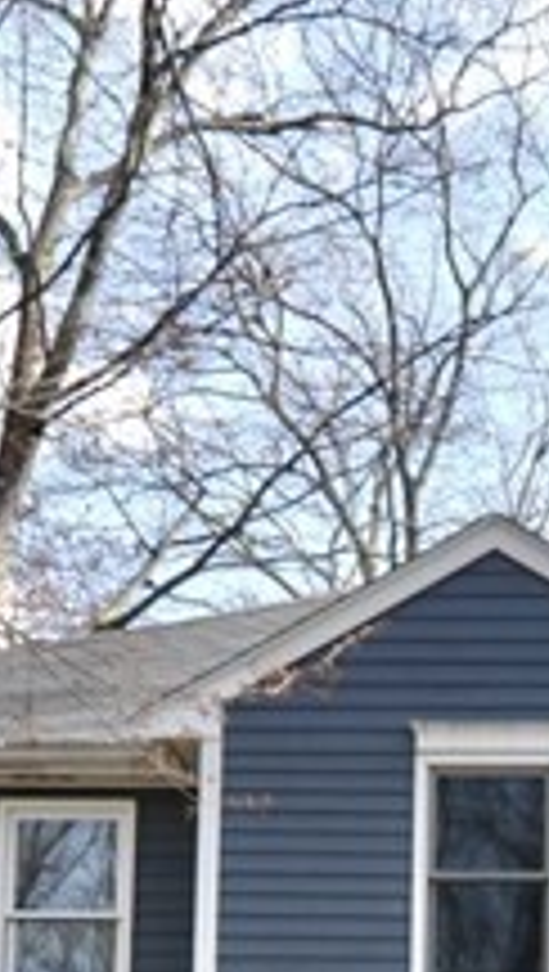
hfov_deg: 11.4
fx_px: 2683
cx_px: 716
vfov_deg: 19.1
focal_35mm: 104
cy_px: 1238
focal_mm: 14
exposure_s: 1/200
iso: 200
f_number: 8
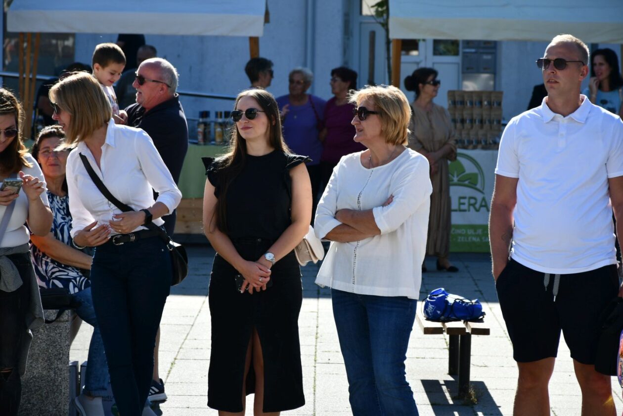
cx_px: 312
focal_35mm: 174
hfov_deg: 11.8
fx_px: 3011
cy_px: 208
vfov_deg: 7.9
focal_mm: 116
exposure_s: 1/250
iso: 110
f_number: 8
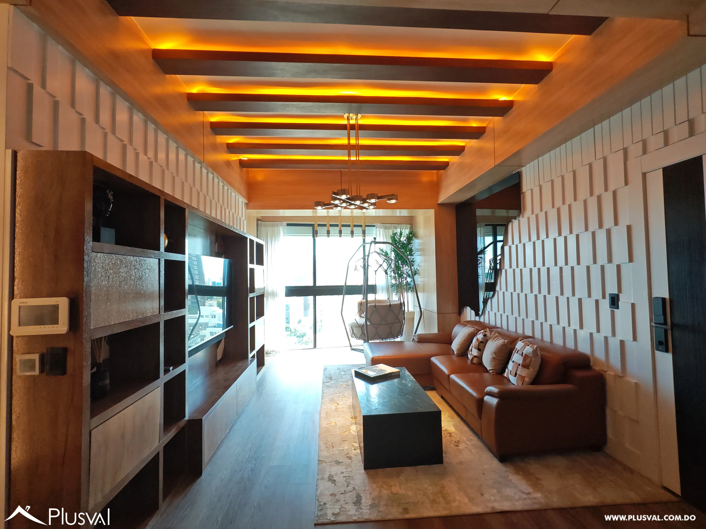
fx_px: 326
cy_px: 264
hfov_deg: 94.5
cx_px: 353
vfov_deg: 78.1
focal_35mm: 16
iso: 80
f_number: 2.2
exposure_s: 1/50
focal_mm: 1.96
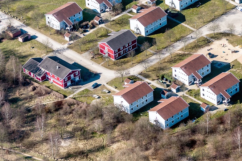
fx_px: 1439
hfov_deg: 9.6
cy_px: 43
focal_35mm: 214
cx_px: 204
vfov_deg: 6.4
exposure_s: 1/640
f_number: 4.8
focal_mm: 105
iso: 140
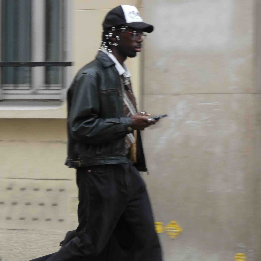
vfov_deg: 9.3
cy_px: 162
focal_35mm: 189
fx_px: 1612
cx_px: 125
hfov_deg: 9.3
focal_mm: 22.4
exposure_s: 1/80
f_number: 5.2
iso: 200
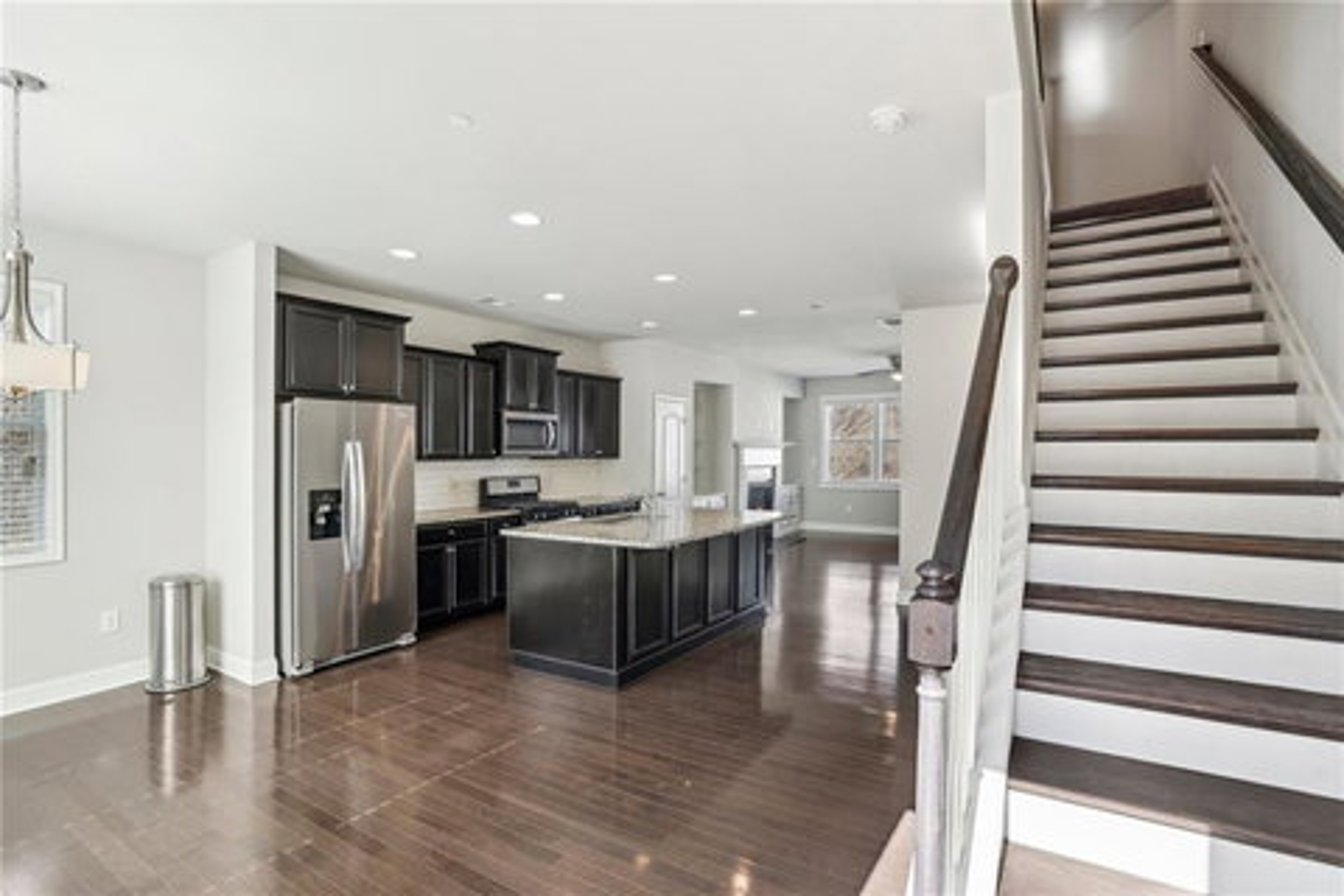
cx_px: 672
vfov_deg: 73.7
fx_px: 597
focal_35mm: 16
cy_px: 448
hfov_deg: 96.7
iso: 250
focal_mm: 16
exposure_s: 1/30
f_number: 8
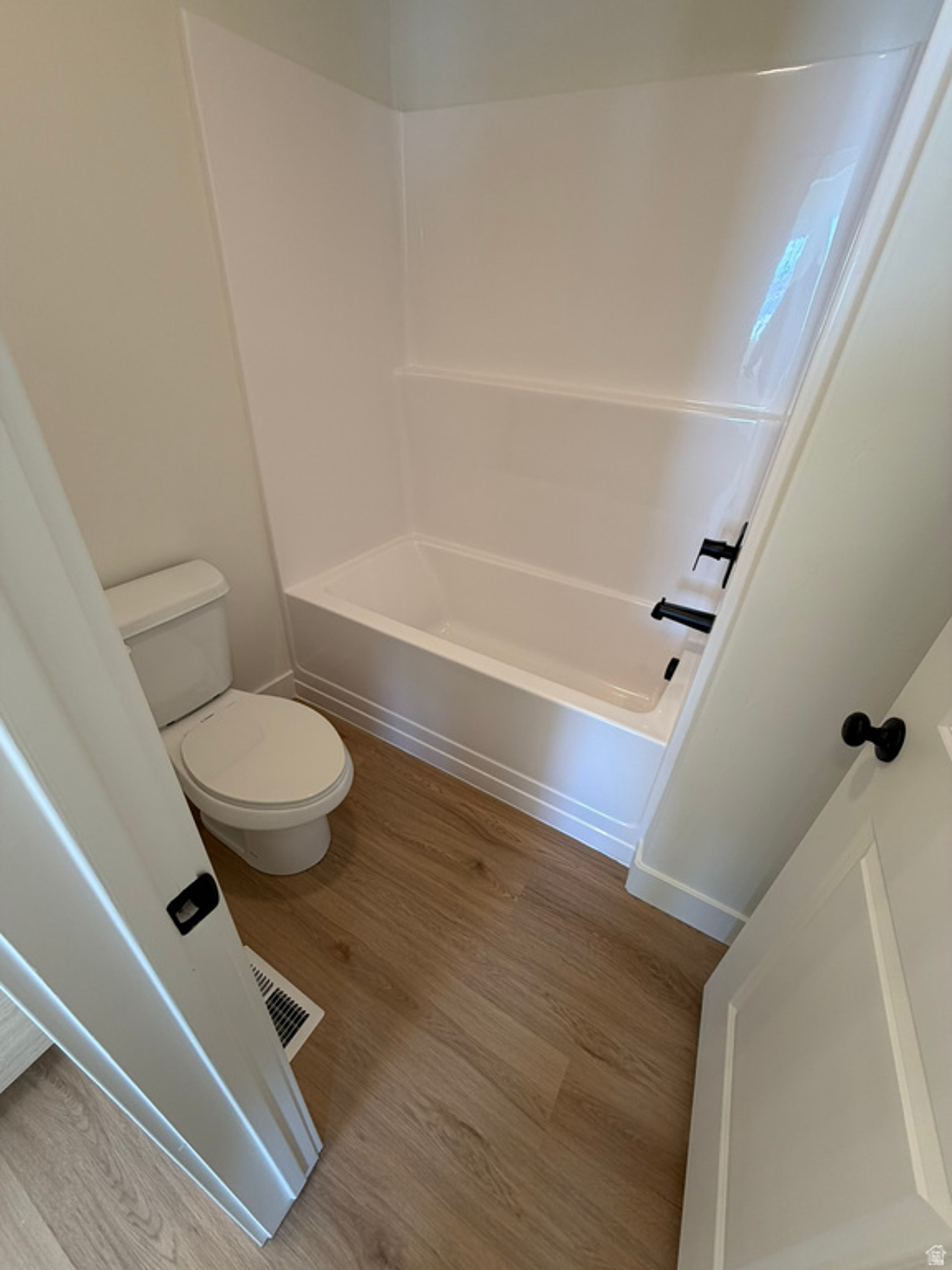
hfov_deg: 85.7
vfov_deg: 102.1
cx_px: 476
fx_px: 513
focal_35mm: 14
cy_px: 635
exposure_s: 1/120
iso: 125
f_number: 2.2
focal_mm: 2.22
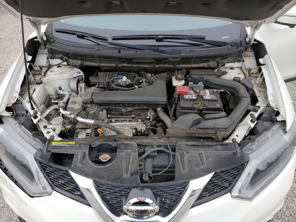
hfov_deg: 67.3
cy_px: 111
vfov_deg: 53.1
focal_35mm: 26
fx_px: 222
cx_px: 148
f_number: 1.5
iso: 50
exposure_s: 1/556
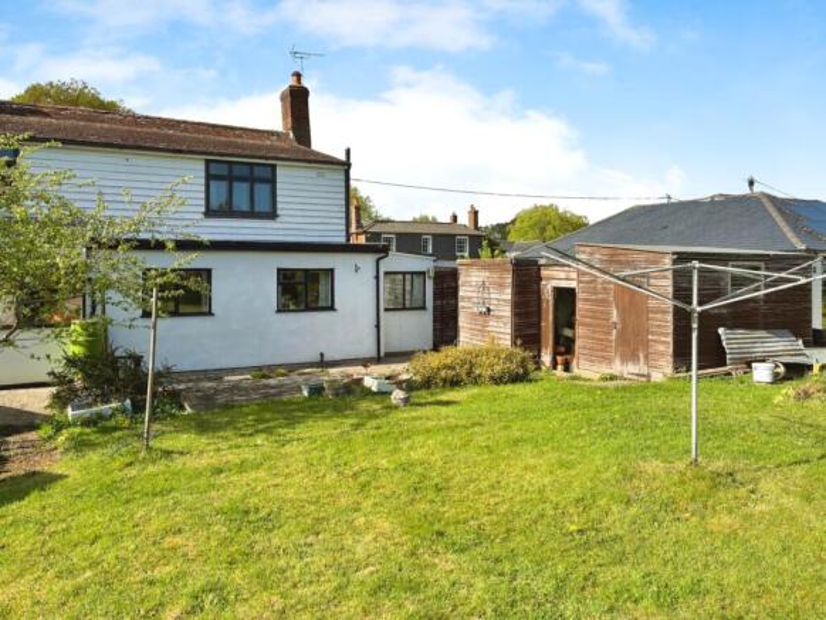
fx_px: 621
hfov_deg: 67.3
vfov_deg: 53.1
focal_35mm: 26
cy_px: 310
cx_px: 413
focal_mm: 5.96
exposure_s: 1/2933
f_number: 1.6
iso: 50
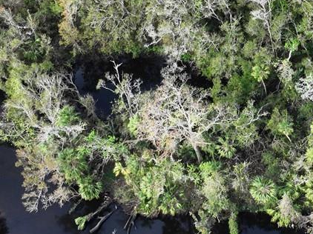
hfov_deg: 20.8
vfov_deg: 15.9
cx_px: 320
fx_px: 822
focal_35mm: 91
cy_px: 1
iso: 200
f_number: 3.5
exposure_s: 1/160
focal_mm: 12.29
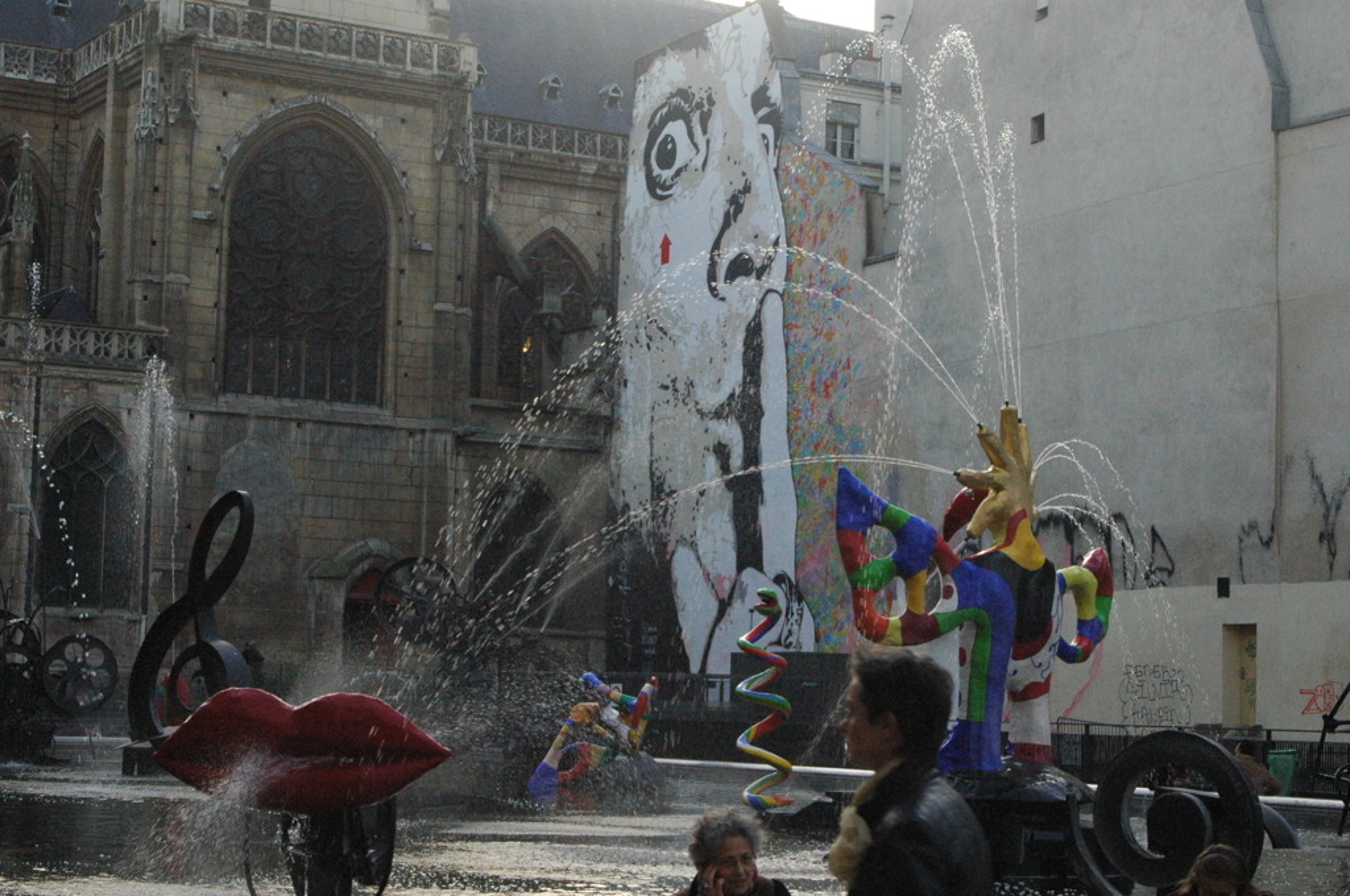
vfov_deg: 19.7
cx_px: 675
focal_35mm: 69
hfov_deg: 29.3
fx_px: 2584
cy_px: 448
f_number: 10
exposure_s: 1/200
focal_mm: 46
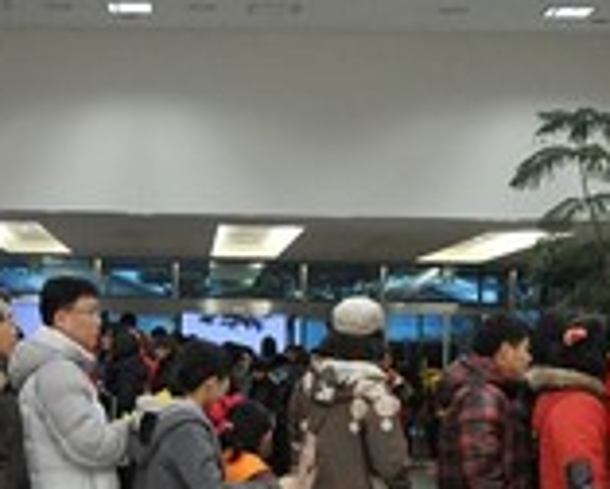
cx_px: 82
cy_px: 340
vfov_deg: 13.9
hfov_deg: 17.1
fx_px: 2006
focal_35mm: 111
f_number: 6.3
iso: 3200
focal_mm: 31
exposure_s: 1/100
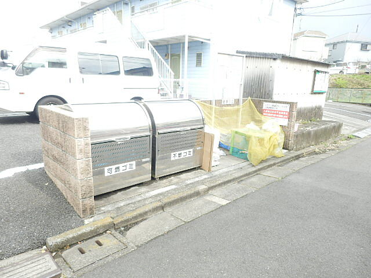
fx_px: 257
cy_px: 139
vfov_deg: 56.8
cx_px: 186
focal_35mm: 24
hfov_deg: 71.6
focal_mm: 4.2
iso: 80
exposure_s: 1/125
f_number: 3
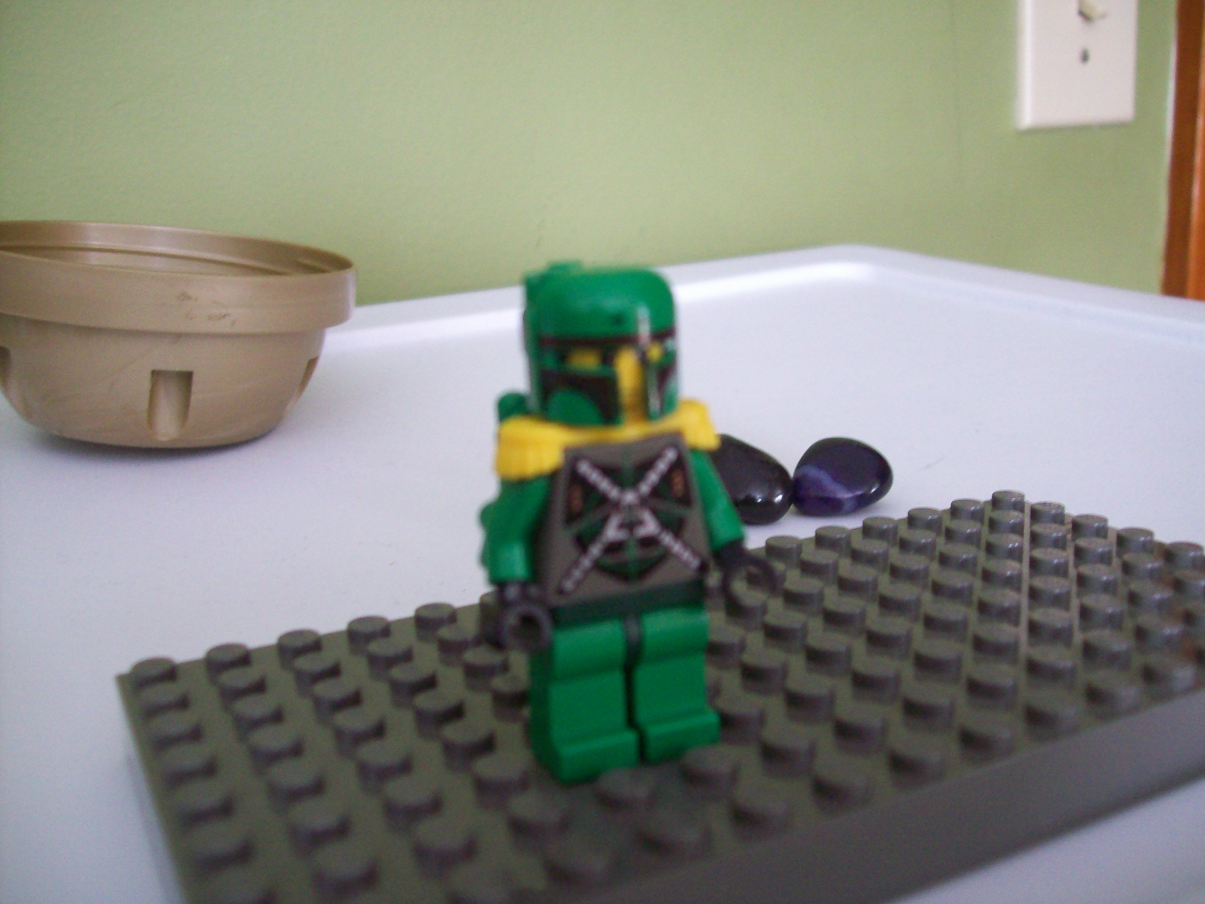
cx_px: 602
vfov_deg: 39.7
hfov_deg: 51.4
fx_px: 1253
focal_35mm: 36
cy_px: 452
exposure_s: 1/14.3
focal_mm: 6
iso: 160
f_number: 2.7
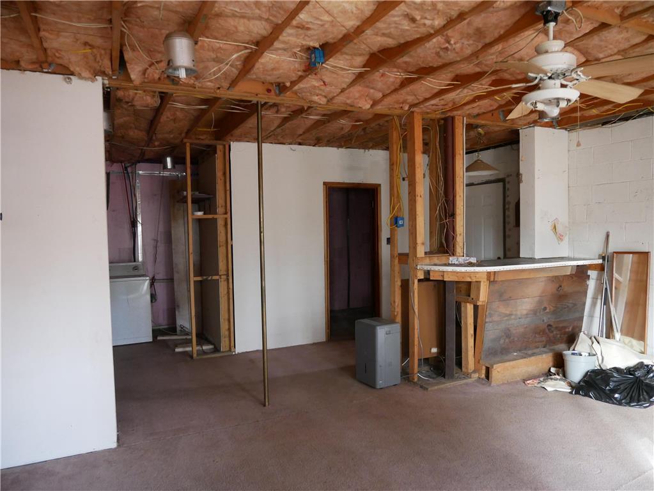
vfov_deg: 56.8
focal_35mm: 24
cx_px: 327
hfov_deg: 71.6
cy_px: 246
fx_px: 454
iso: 2000
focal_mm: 12
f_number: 3.5
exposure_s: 1/60
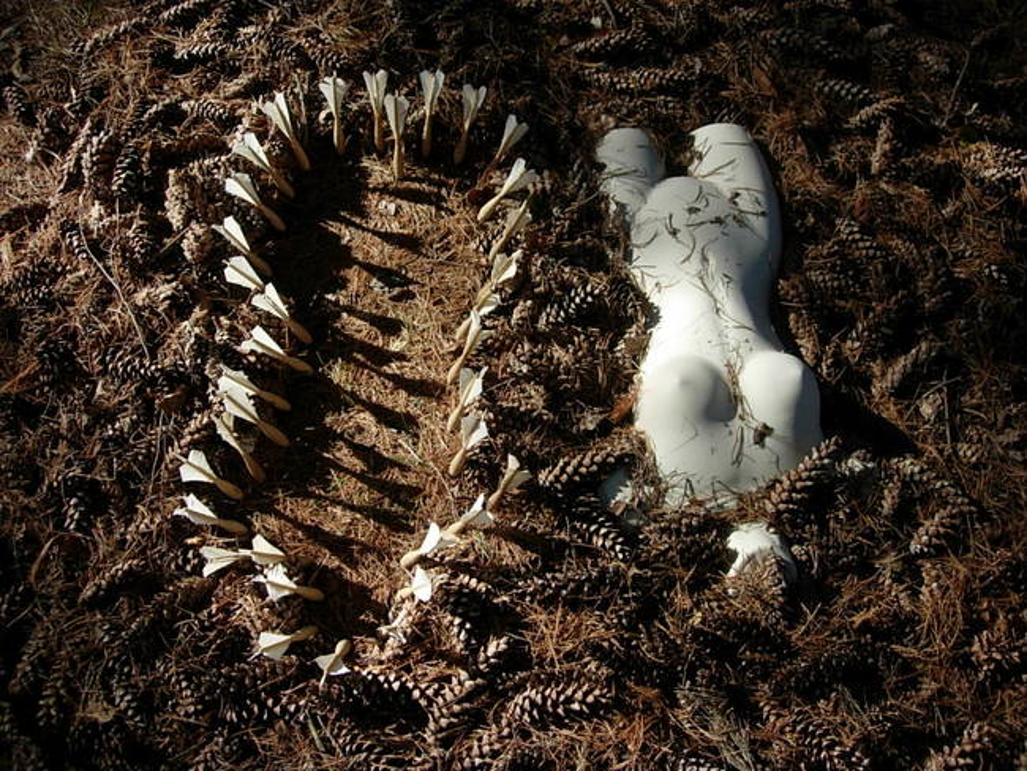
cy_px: 386
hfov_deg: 49.0
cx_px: 514
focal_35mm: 38
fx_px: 1128
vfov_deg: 37.7
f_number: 2.8
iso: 64
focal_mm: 7.8
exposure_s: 1/664
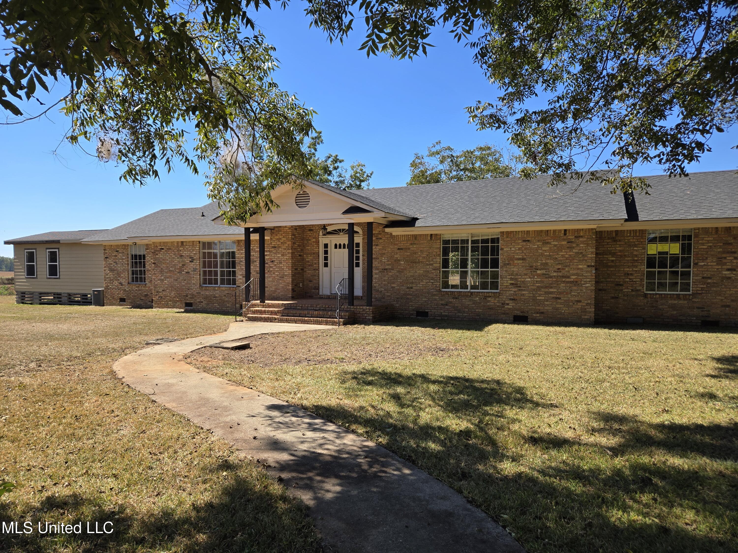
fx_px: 490
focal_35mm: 23
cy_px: 276
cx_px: 369
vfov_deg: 58.9
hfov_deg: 73.9
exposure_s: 1/1205
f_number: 1.8
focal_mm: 5.4
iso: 25
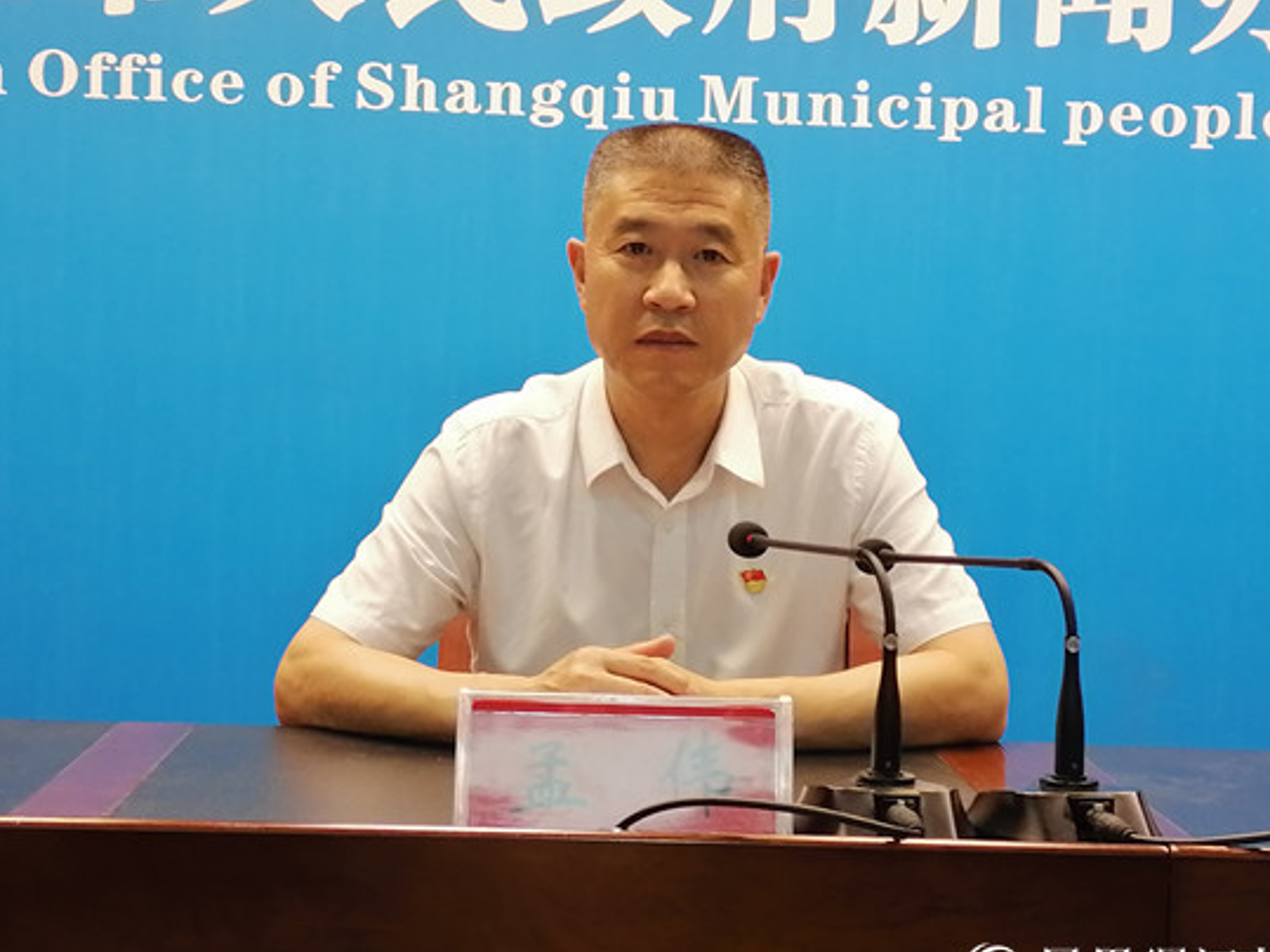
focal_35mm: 69
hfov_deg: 28.2
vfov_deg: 21.3
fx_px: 2531
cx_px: 620
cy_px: 509
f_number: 1.8
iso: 100
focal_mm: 5.3
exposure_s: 1/50
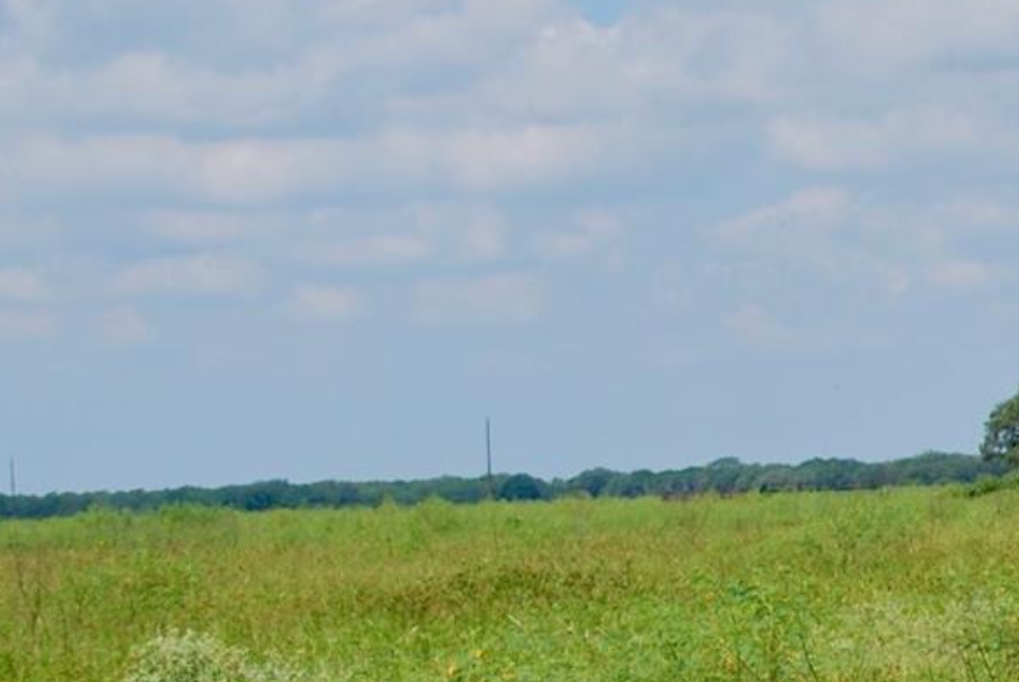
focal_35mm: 232
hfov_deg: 8.6
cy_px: 338
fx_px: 6573
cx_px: 1587
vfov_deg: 5.9
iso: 100
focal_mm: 44
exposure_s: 1/250
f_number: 8
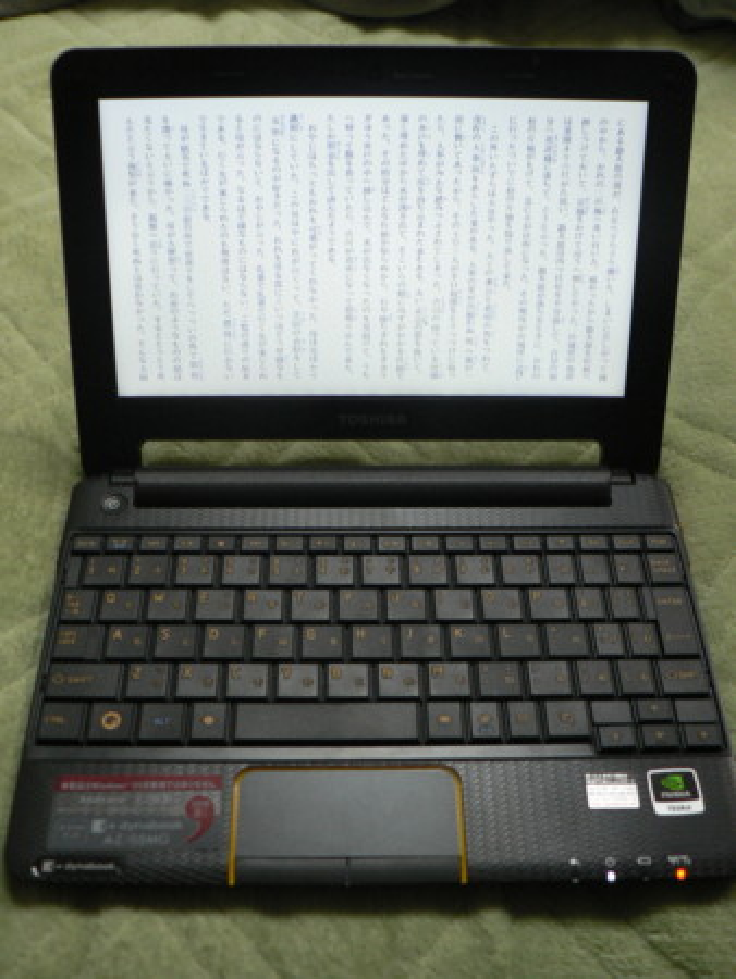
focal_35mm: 36
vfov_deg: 51.3
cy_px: 490
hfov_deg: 39.7
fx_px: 1020
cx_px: 368
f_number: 2.8
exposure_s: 1/20
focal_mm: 6
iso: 200
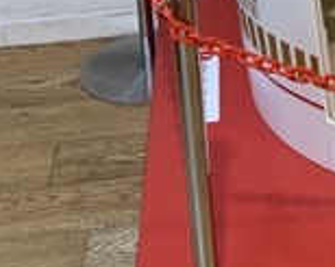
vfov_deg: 10.4
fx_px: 1308
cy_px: -328
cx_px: 507
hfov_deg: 13.7
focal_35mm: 132
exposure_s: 1/120
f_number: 1.8
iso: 80
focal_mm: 4.25
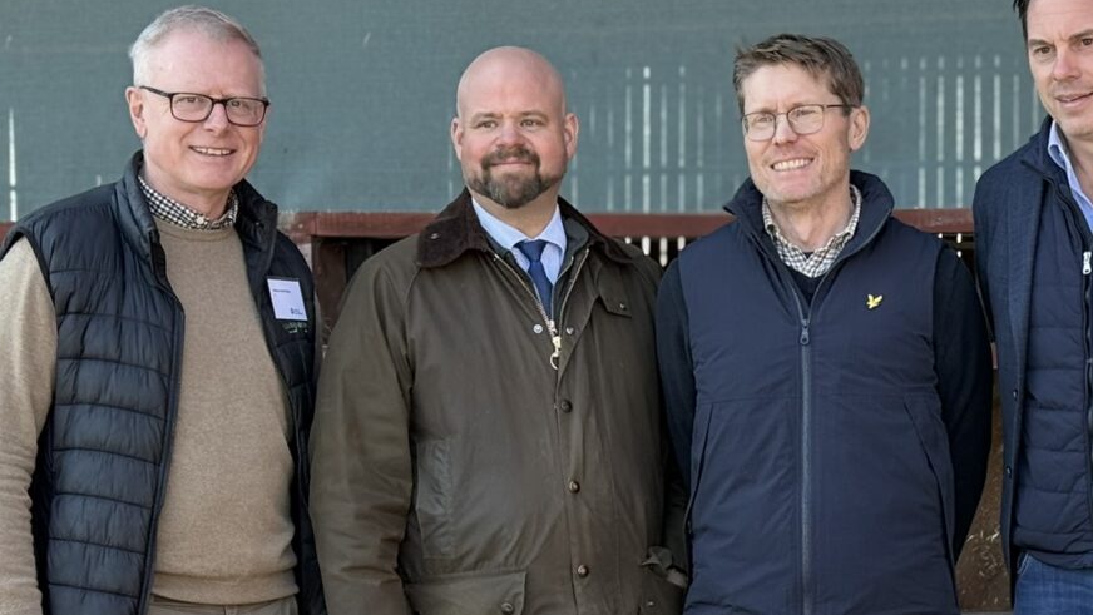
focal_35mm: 100
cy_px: 576
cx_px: 865
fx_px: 2899
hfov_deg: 21.1
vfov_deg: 12.0
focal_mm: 6.76
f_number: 1.78
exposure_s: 1/587
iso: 64
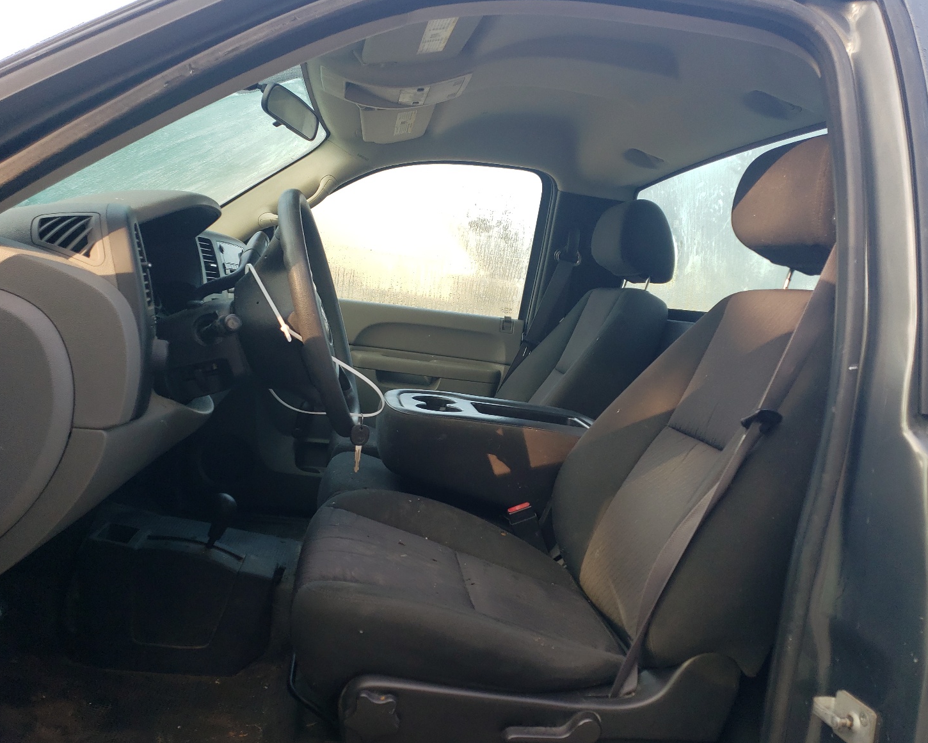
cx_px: 488
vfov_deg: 51.5
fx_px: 769
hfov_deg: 62.2
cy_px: 383
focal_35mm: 28
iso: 50
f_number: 1.5
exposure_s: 1/250
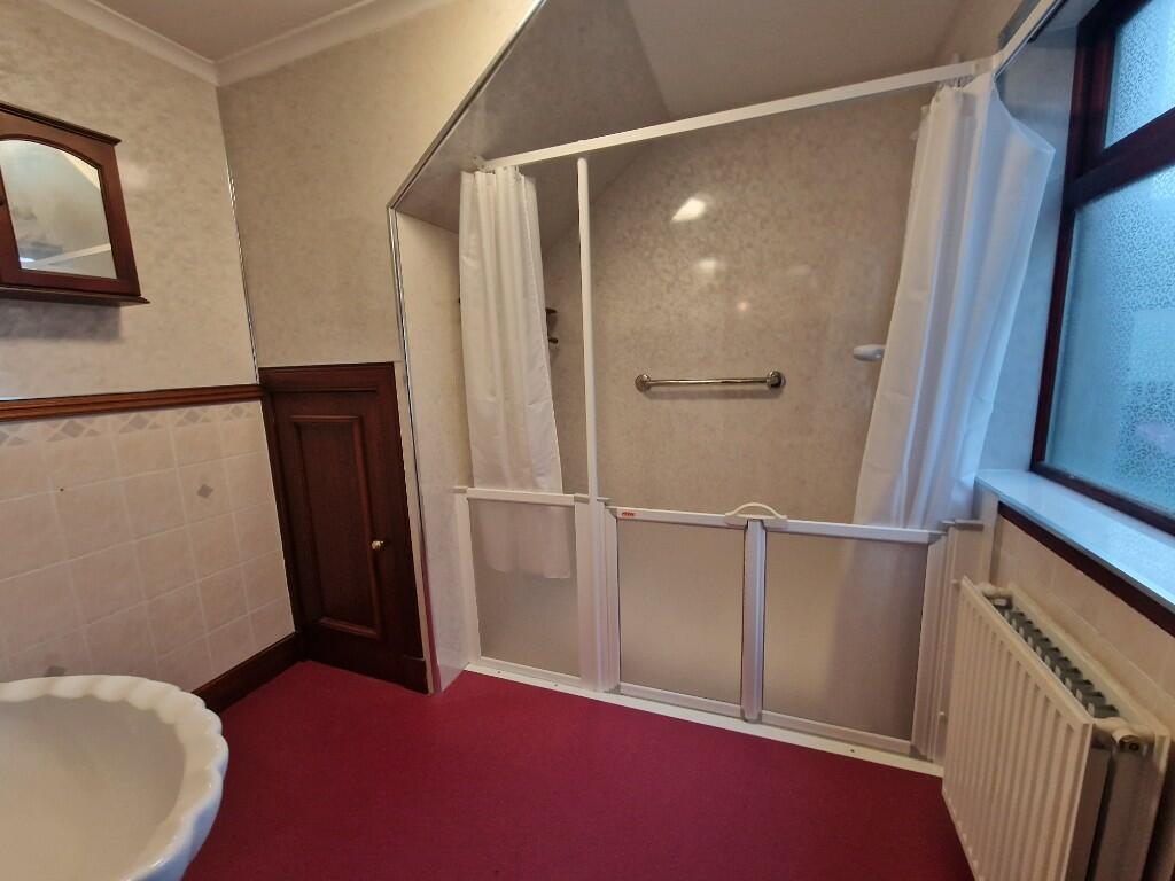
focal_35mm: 13
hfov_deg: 106.2
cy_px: 440
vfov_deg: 89.9
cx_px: 588
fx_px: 441
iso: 250
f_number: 2.2
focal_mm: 2.2
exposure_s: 1/50
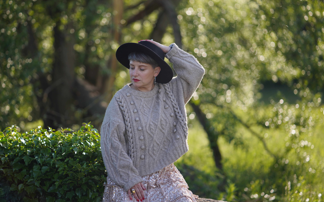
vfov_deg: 13.2
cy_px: 88
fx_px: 874
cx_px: 145
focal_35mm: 99
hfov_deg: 21.0
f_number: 1.8
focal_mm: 85
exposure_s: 1/250
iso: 160
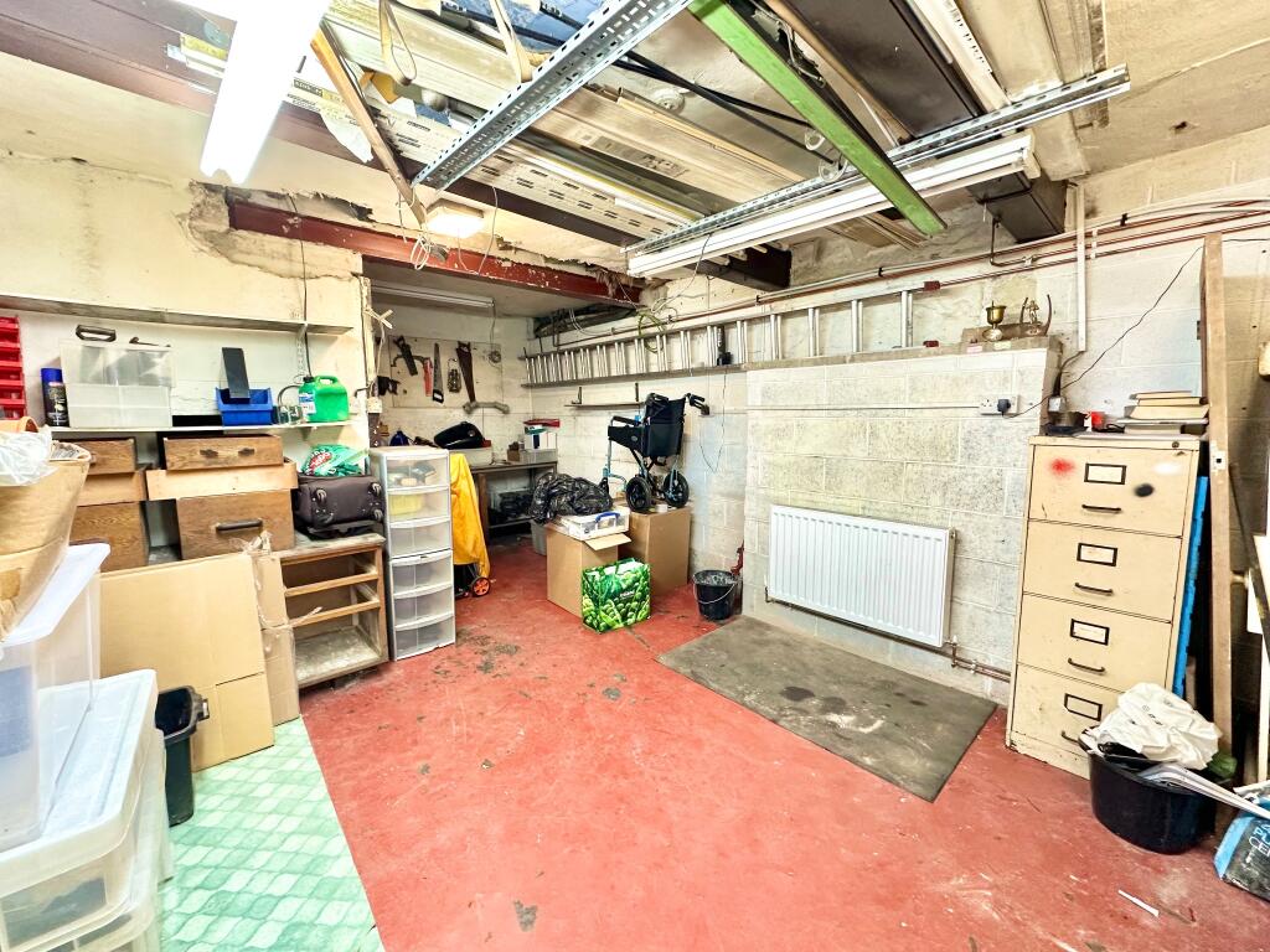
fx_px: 514
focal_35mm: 14
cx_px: 635
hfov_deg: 102.1
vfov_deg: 85.7
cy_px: 476
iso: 200
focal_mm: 2.22
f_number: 2.2
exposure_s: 1/50
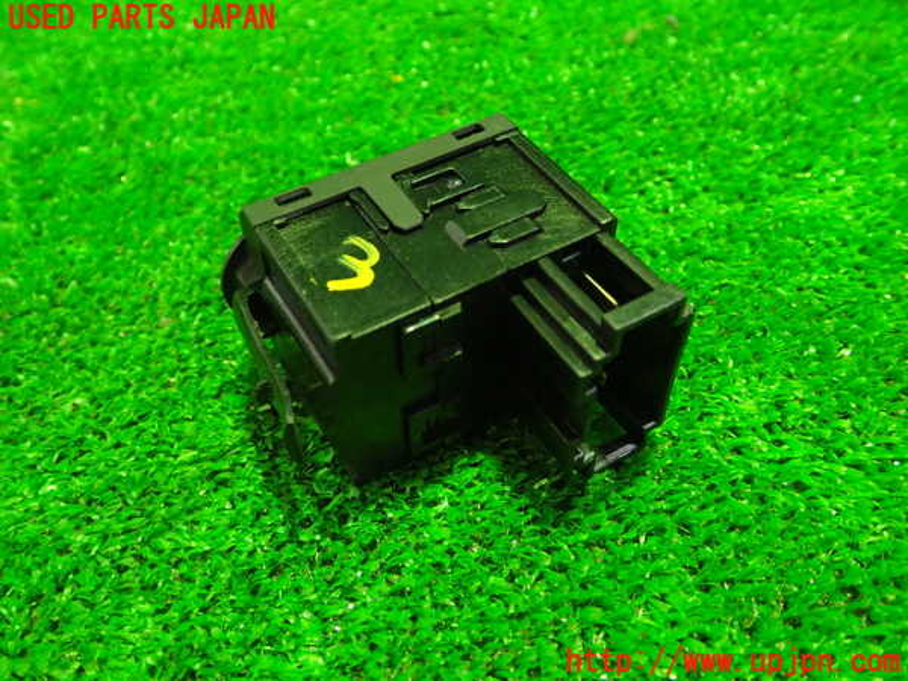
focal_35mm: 32
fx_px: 839
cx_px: 454
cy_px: 340
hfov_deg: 56.8
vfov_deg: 44.2
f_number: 2.4
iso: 800
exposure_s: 1/20
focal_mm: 5.79
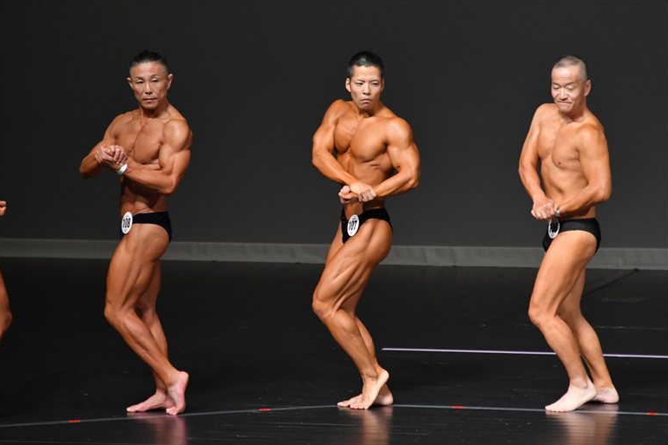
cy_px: 223
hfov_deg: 5.9
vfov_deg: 4.0
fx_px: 6437
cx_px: 334
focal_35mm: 347
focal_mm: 230
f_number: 5.6
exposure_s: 1/400
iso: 4000
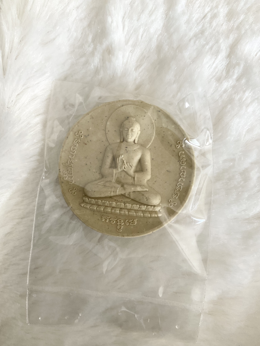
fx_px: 290
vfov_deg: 61.7
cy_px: 173
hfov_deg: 48.2
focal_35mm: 29
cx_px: 130
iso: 80
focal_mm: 3
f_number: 1.8
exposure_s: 1/50
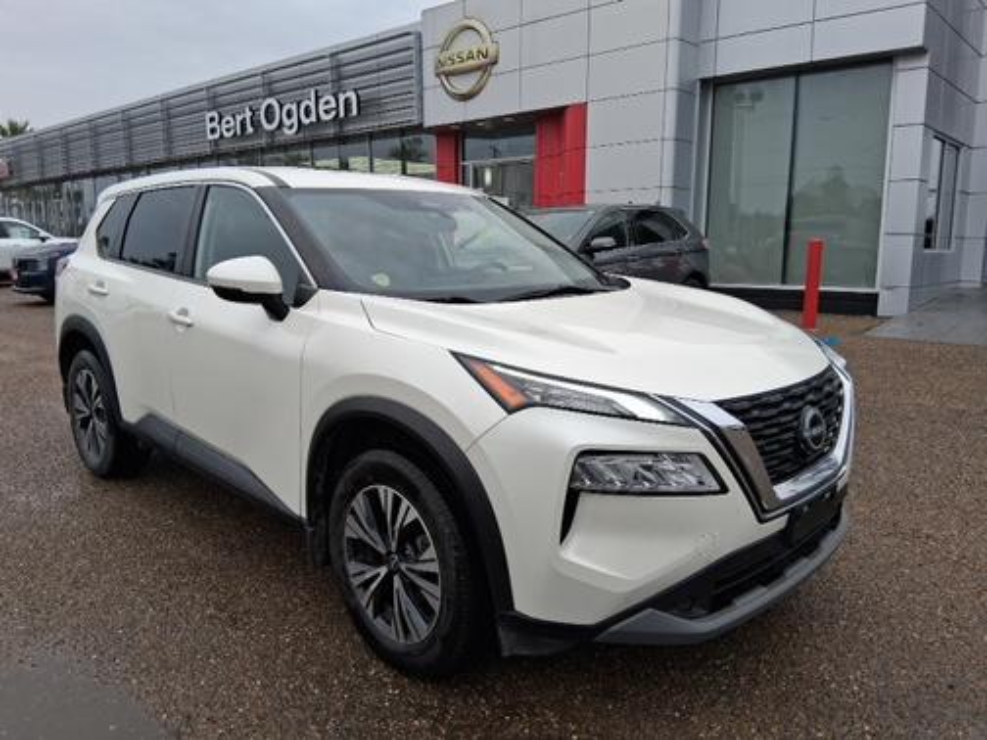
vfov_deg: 53.1
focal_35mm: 26
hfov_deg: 67.3
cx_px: 494
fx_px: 741
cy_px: 370
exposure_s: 1/158
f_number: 1.8
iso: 25
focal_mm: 3.98
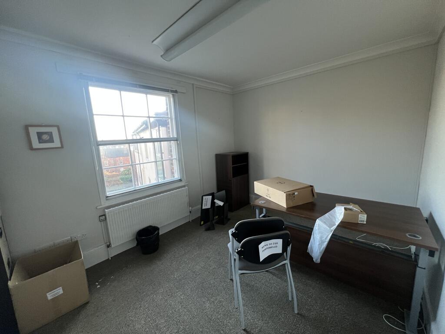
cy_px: 167
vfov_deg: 89.9
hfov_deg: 106.2
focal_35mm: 13
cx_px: 222
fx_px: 167
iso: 250
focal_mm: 1.57
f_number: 1.8
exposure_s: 1/99
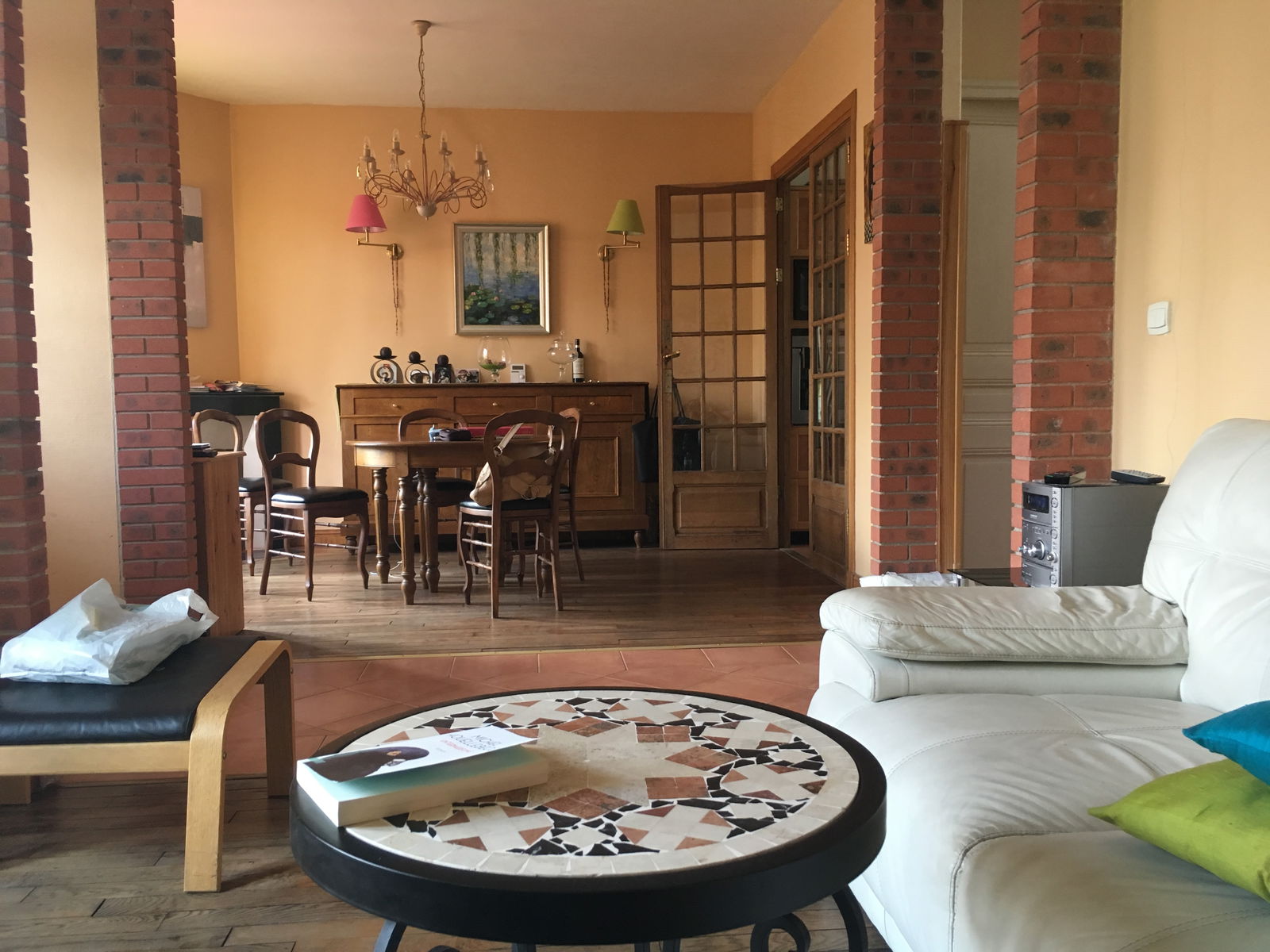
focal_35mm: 29
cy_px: 476
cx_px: 635
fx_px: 1064
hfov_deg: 61.7
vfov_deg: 48.2
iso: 125
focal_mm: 4.15
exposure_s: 1/33
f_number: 2.2
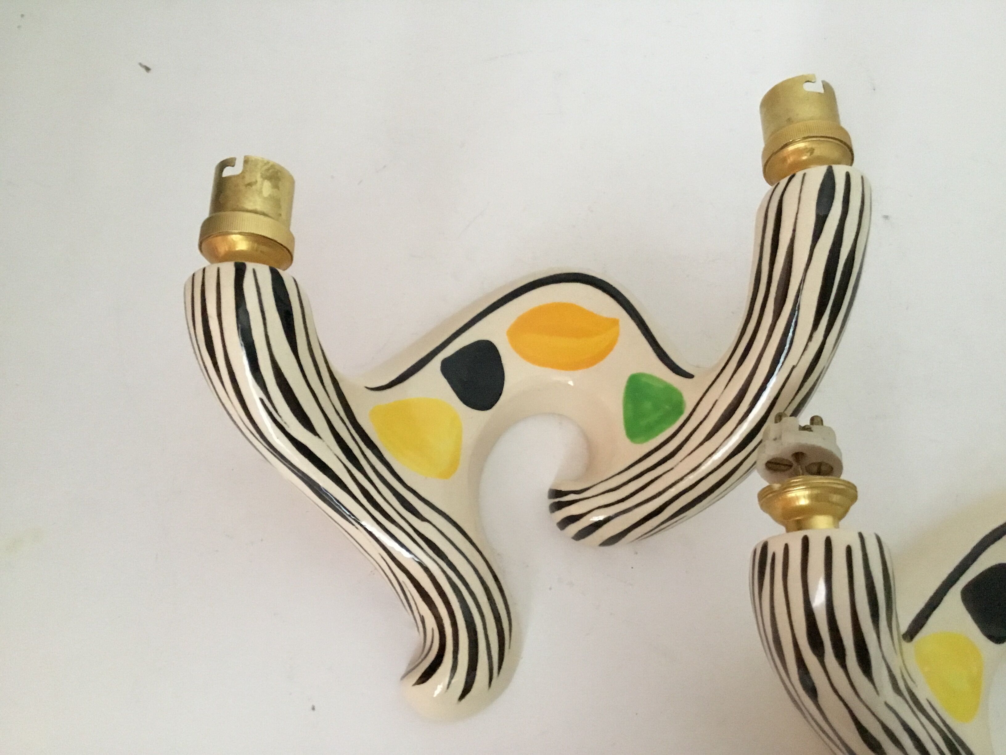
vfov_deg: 45.4
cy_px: 378
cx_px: 503
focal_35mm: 31
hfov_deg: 58.4
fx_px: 901
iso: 320
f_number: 2.4
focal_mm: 3.3
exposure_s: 1/17
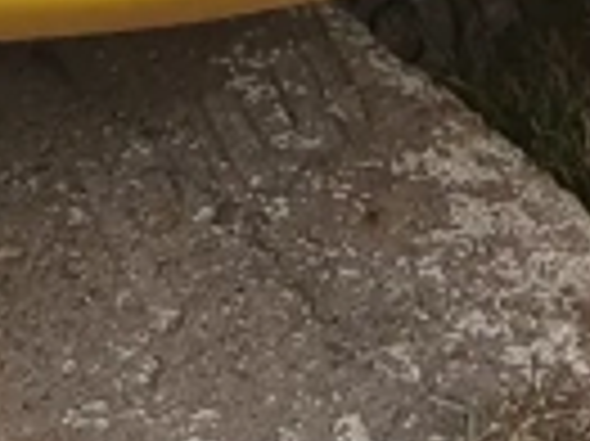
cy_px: -1152
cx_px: 27
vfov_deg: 6.4
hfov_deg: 9.9
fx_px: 3389
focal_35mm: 199
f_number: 1.8
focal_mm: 3.98
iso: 20
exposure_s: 1/114
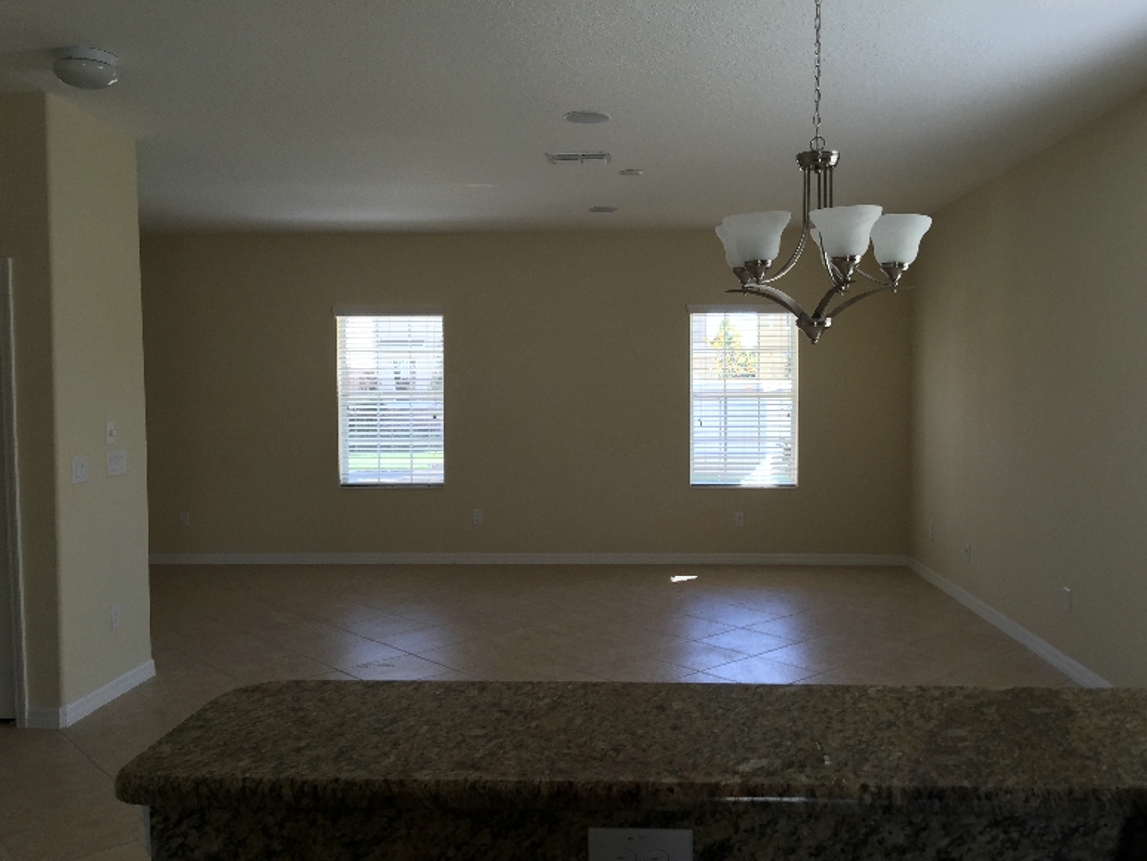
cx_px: 591
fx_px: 994
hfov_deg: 59.9
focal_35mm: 30
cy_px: 436
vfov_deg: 46.8
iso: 32
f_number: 2.2
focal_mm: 4.15
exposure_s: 1/60
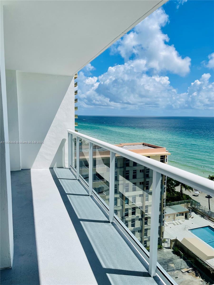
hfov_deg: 53.1
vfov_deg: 67.3
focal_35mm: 26
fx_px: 214
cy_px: 142
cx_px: 107
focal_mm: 5.1
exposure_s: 1/6250
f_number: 1.6
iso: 32
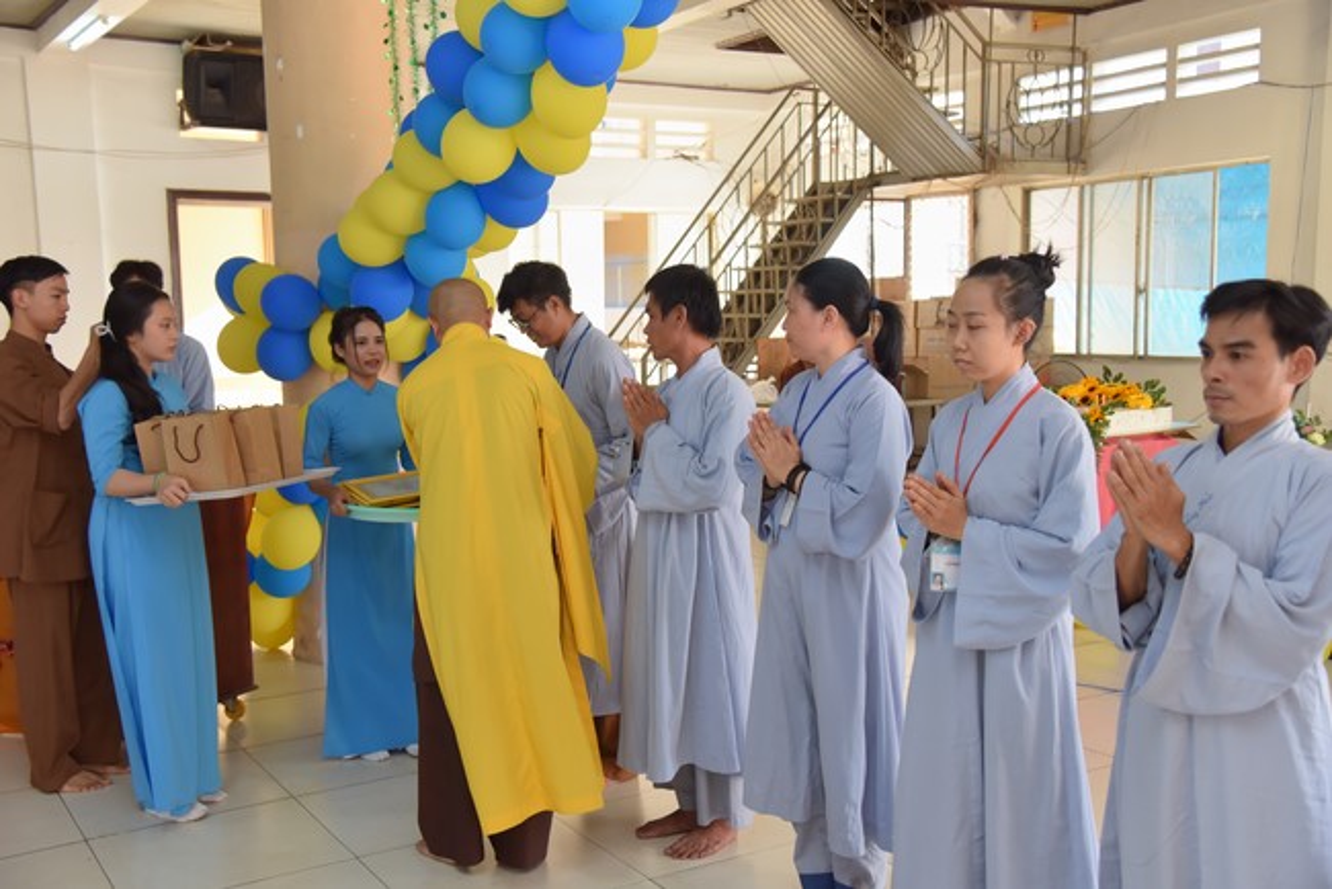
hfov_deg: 50.7
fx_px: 1407
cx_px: 666
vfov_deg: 35.1
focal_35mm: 38
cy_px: 444
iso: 800
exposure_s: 1/125
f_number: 5
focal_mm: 38
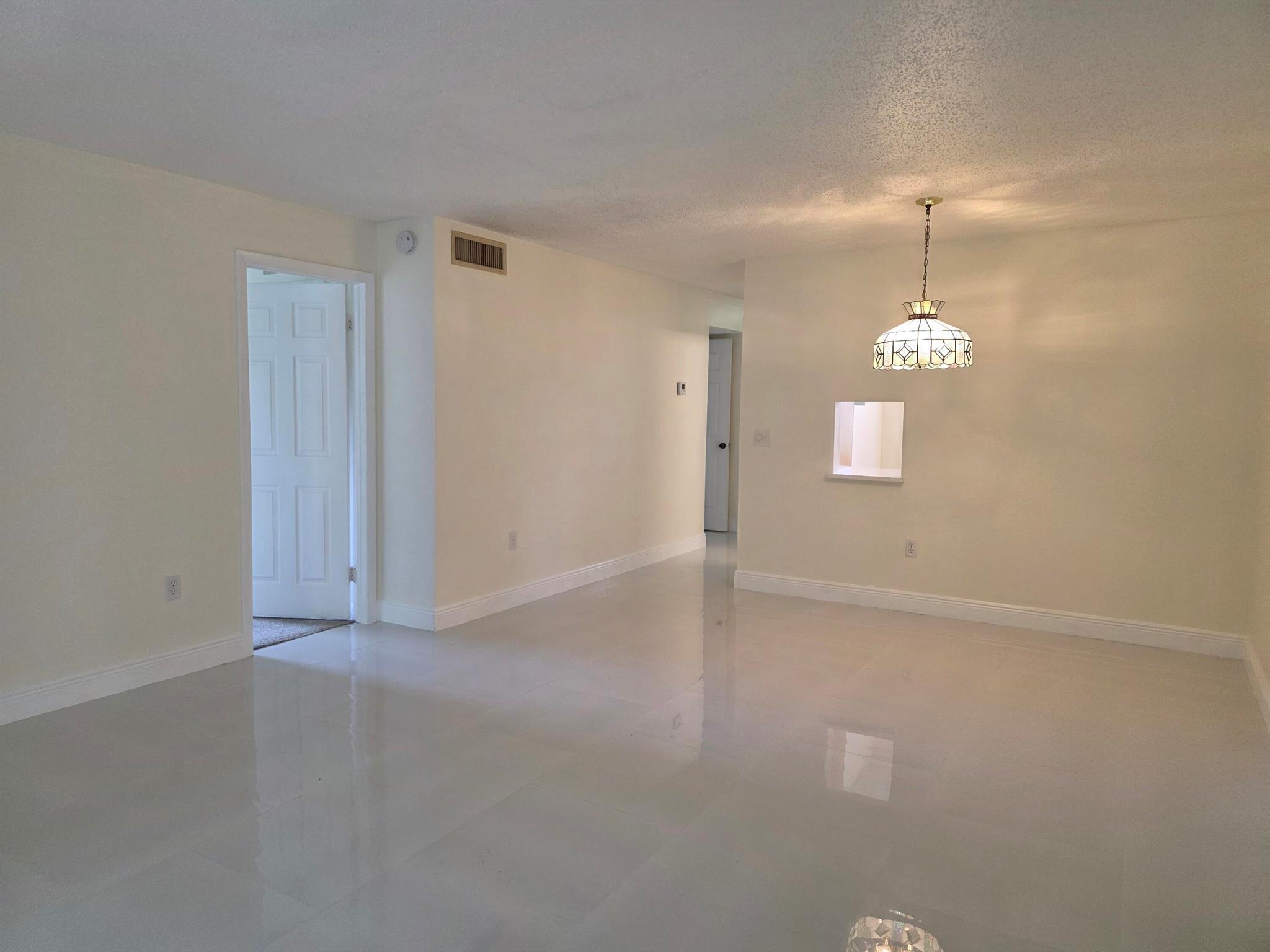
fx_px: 844
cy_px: 476
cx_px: 635
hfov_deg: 73.9
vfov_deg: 58.9
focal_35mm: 23
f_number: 1.7
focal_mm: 6.3
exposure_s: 1/120
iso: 250
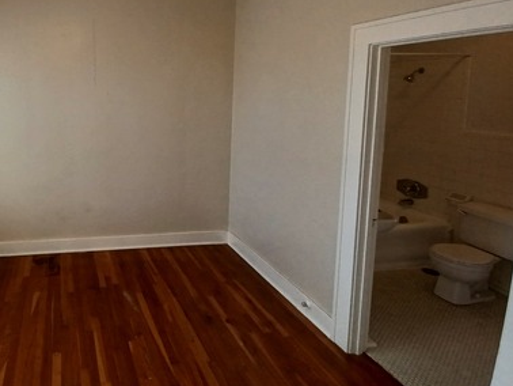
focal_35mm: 22
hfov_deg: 69.5
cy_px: 117
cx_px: 109
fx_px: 326
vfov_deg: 59.2
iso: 64
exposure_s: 1/120
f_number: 2.2
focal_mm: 1.42
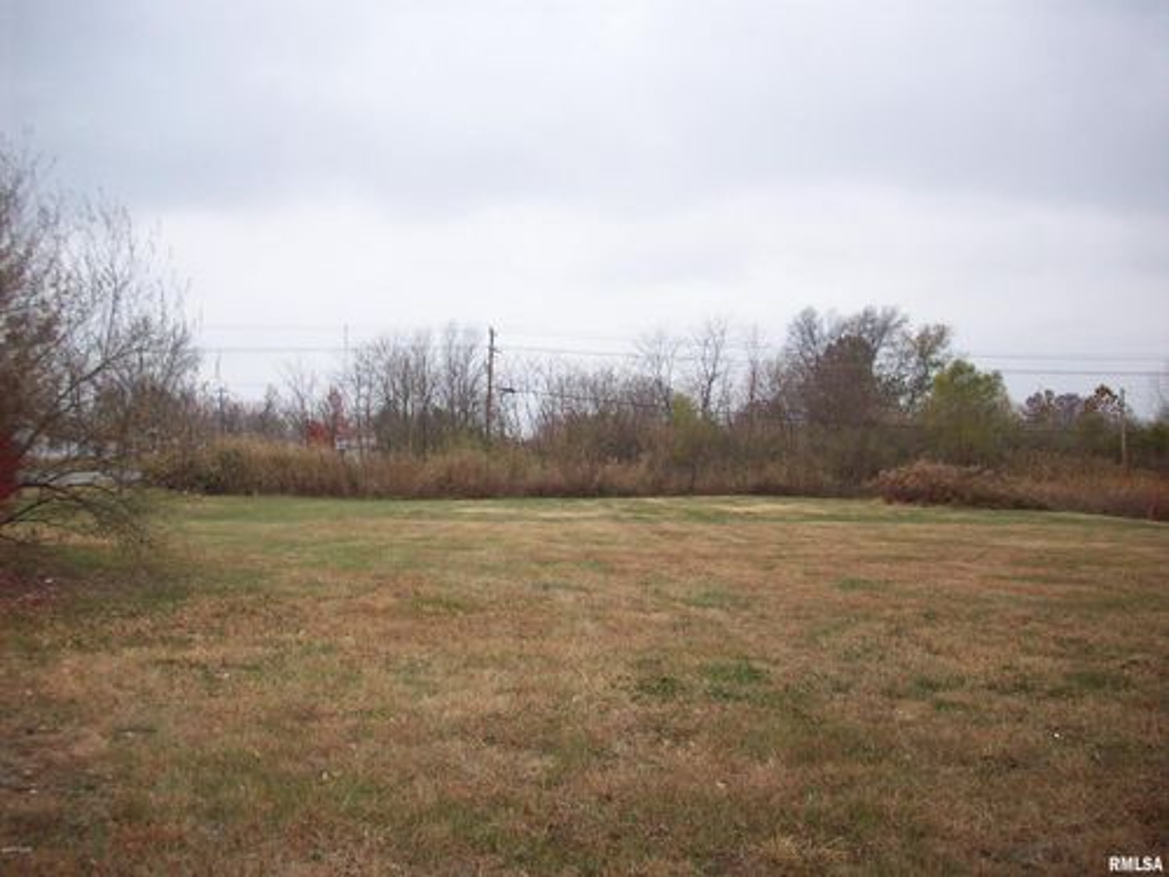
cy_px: 438
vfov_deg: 38.7
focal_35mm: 37
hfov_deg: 50.1
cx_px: 584
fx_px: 1250
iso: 80
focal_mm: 6.2
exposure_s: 1/556
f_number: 2.8
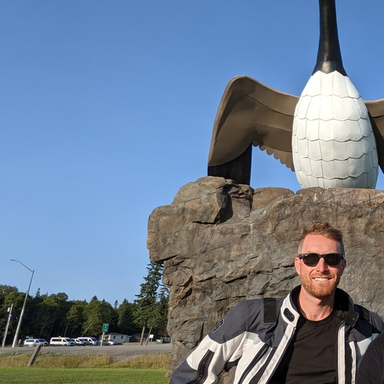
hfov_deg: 40.4
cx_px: 430
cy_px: 210
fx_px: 402
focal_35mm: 32
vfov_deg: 51.0
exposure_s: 1/1122
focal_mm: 2.22
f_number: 2.2
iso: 34
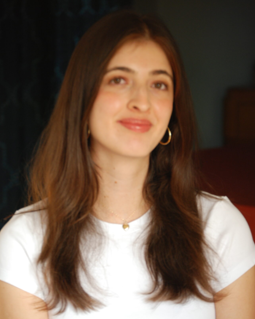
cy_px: 179
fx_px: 1515
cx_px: 128
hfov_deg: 9.6
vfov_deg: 12.0
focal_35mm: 161
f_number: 4.8
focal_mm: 95
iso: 400
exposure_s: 1/60
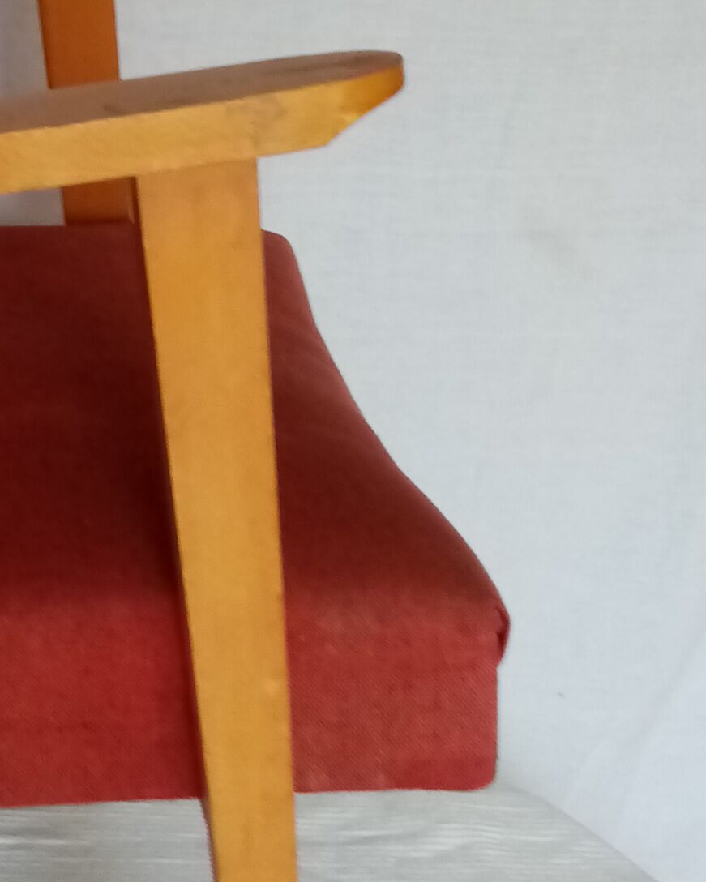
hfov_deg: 14.5
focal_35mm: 97
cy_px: 109
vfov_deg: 19.4
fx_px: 2532
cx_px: -447
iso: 153
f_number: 1.8
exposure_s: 1/33.3
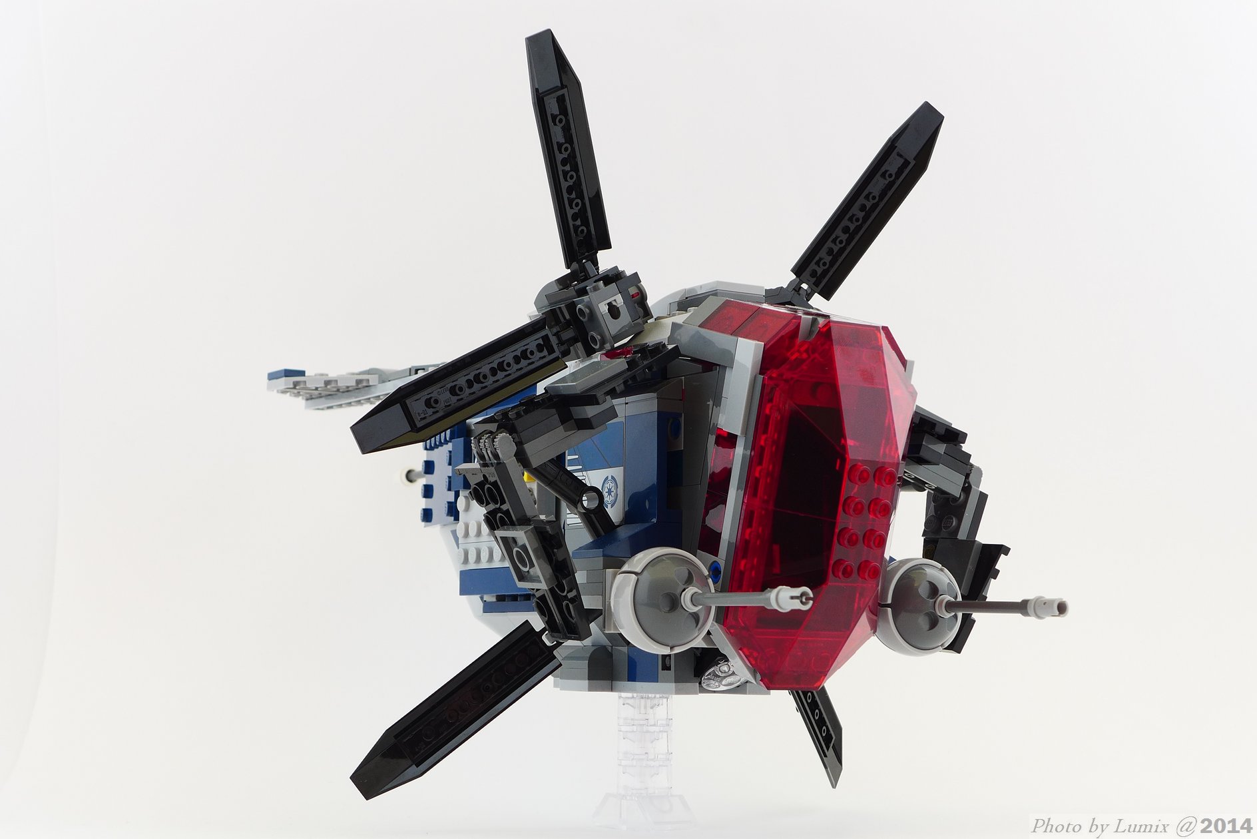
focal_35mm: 60
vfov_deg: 22.6
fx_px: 2096
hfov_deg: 33.4
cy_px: 420
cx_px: 628
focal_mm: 11.8
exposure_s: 1/20
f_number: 4
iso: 80
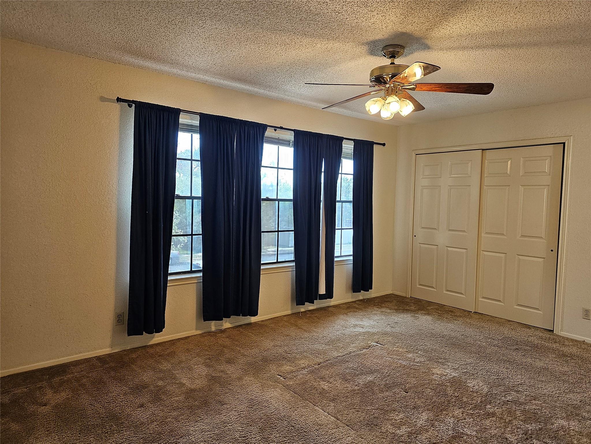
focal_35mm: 23
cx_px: 296
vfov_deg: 58.9
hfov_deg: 73.9
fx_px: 393
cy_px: 222
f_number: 1.7
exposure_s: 1/120
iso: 250
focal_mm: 6.3
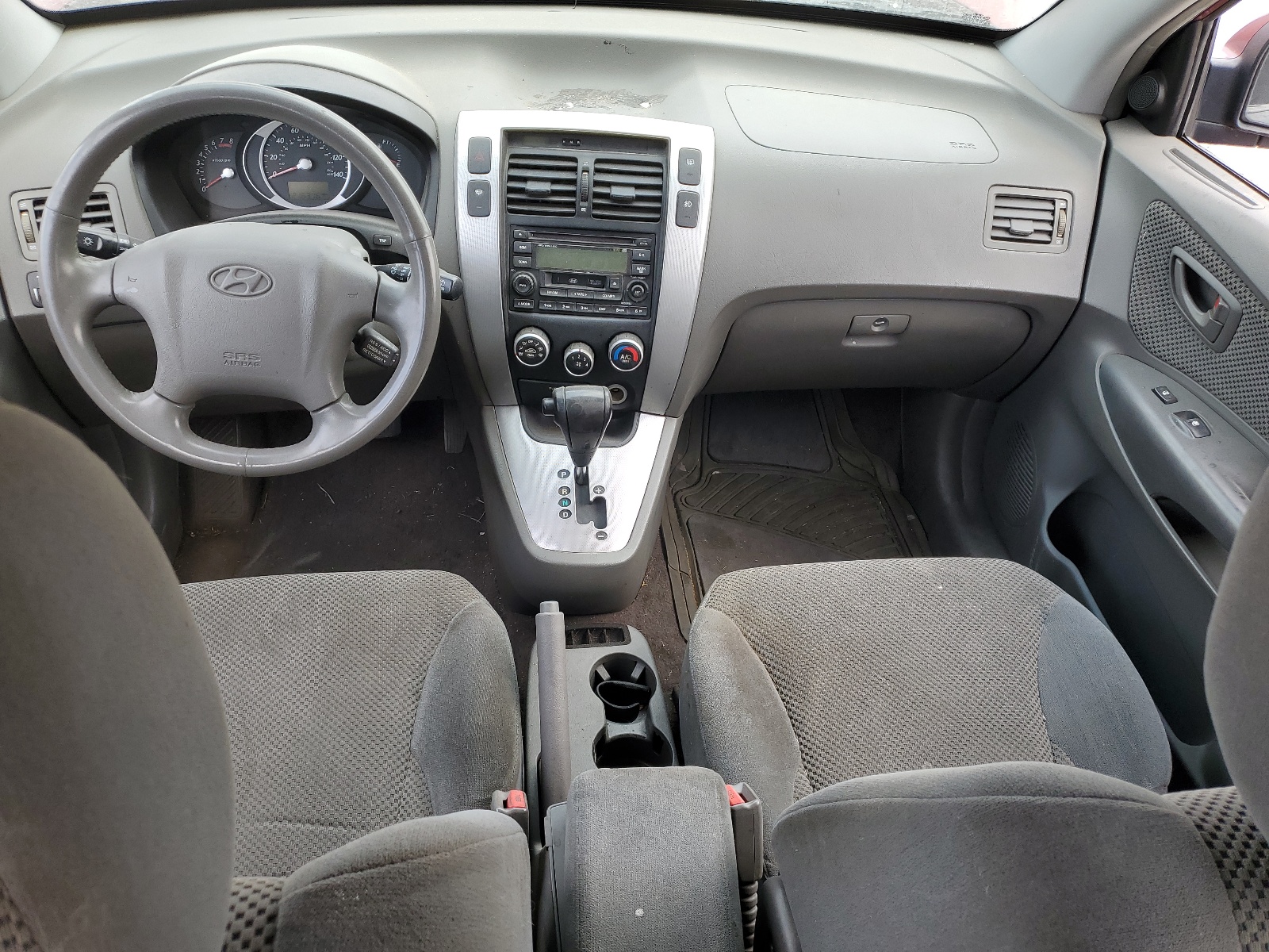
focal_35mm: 26
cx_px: 634
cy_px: 476
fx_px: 953
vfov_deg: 53.1
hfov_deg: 67.3
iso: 50
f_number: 1.5
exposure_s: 1/263
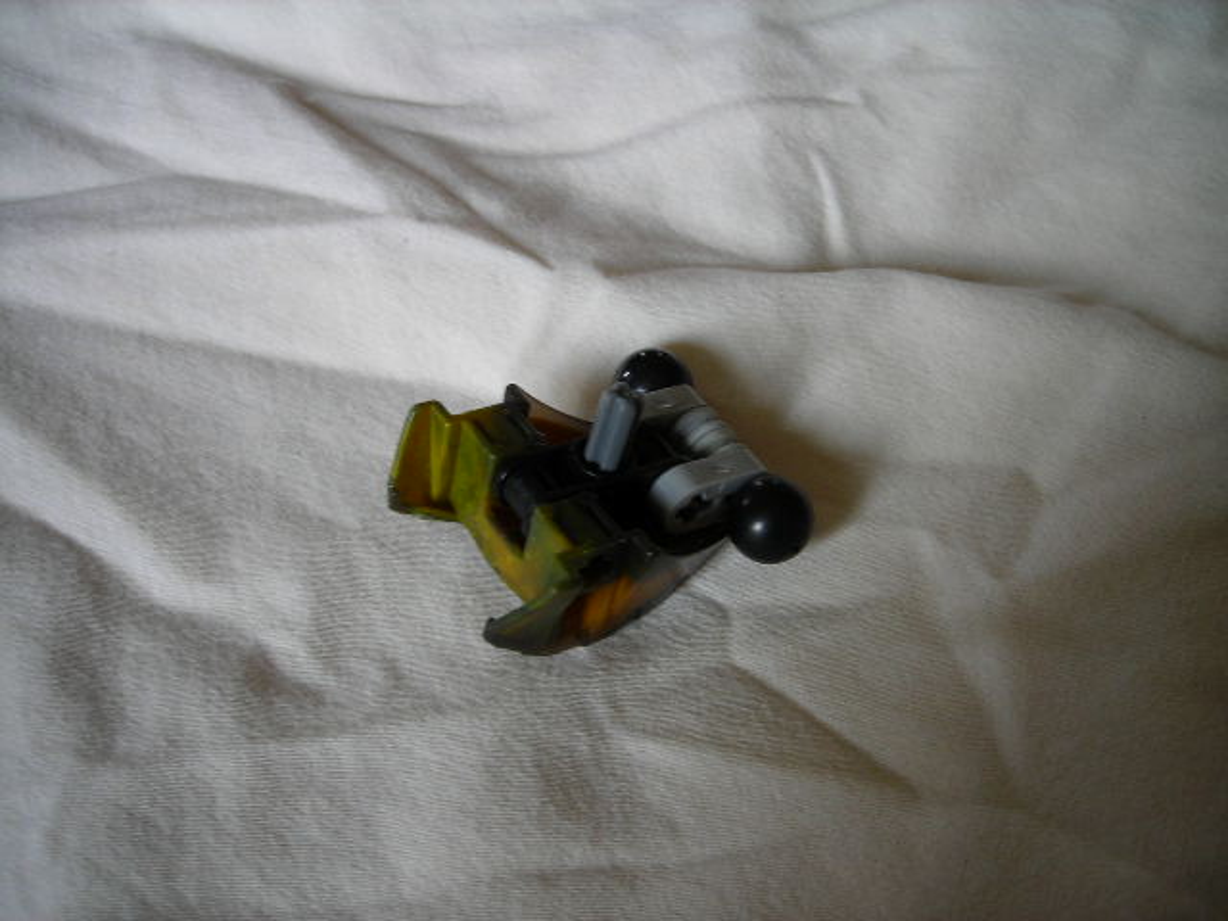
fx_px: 1348
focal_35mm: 38
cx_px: 614
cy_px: 460
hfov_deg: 49.0
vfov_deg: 37.7
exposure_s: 1/19.6
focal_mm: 6.3
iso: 50
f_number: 3.2
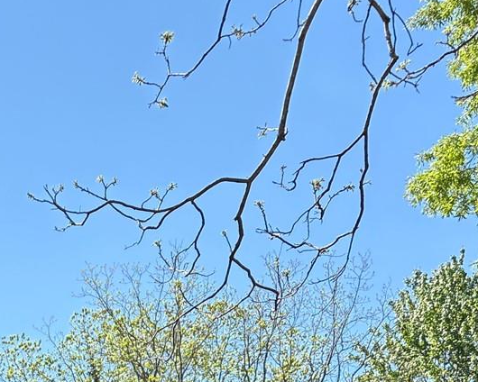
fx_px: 1386
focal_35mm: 98
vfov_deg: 14.1
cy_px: 659
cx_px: -254
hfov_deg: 17.4
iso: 50
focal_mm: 5.96
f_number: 1.6
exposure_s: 1/1099
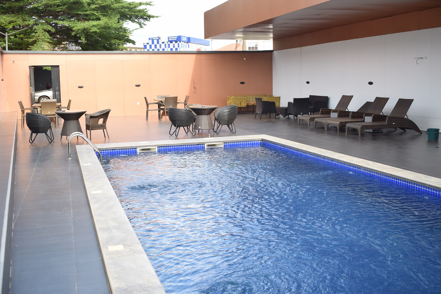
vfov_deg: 31.9
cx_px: 220
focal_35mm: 42
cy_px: 147
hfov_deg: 46.4
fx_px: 514
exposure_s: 1/160
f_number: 5.6
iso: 200
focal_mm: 28
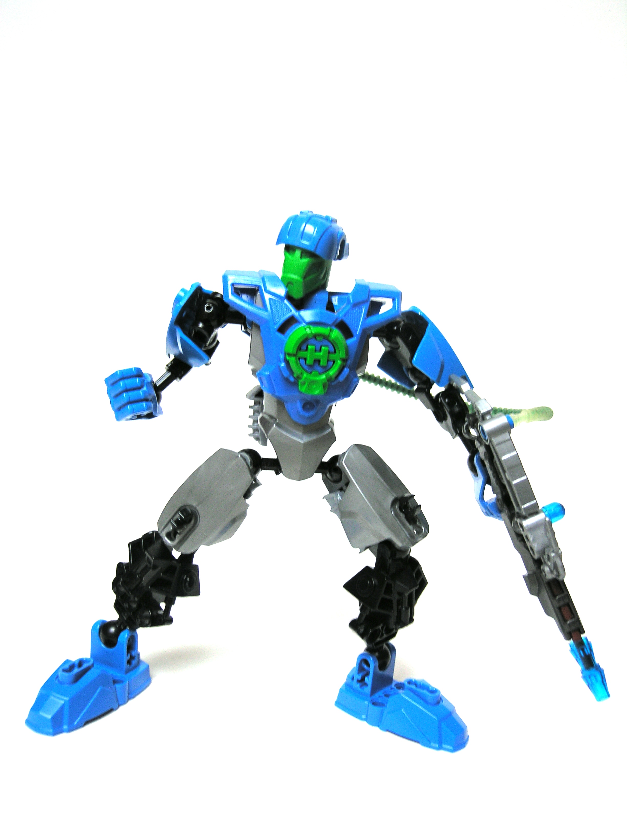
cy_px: 418
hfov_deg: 38.7
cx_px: 314
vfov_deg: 50.1
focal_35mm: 37
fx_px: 894
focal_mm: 9.3
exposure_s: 1/8.4
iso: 50
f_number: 3.1
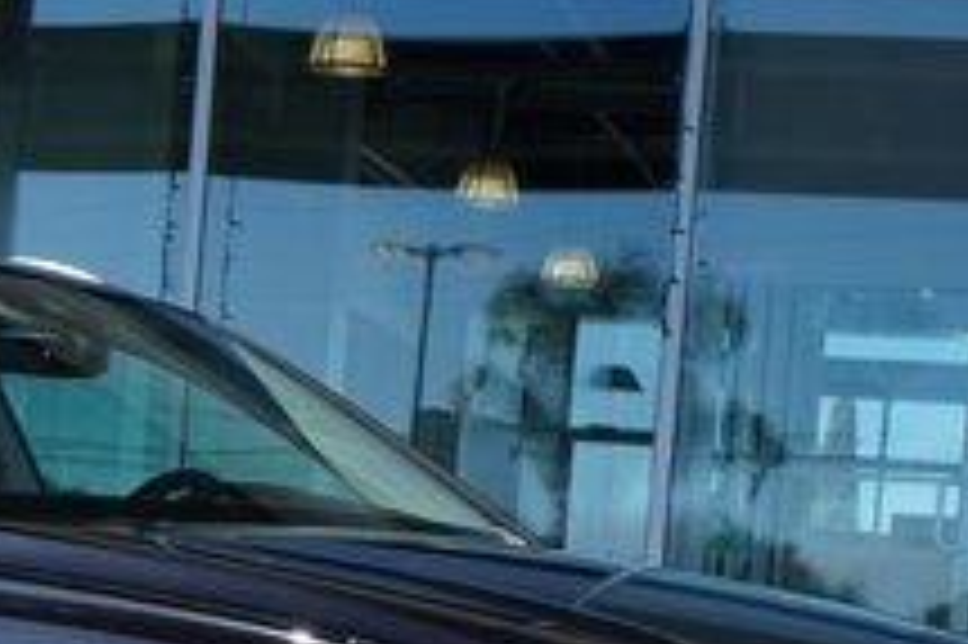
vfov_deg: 10.4
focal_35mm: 128
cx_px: -36
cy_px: 853
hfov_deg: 15.7
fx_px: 3439
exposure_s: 1/1600
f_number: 8
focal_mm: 43
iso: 800
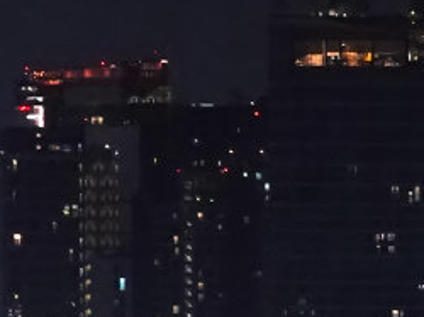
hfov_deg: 3.2
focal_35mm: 616
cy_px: 379
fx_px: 7538
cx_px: 1226
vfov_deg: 2.4
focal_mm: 36.7
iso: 1600
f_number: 4.5
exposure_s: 1/25
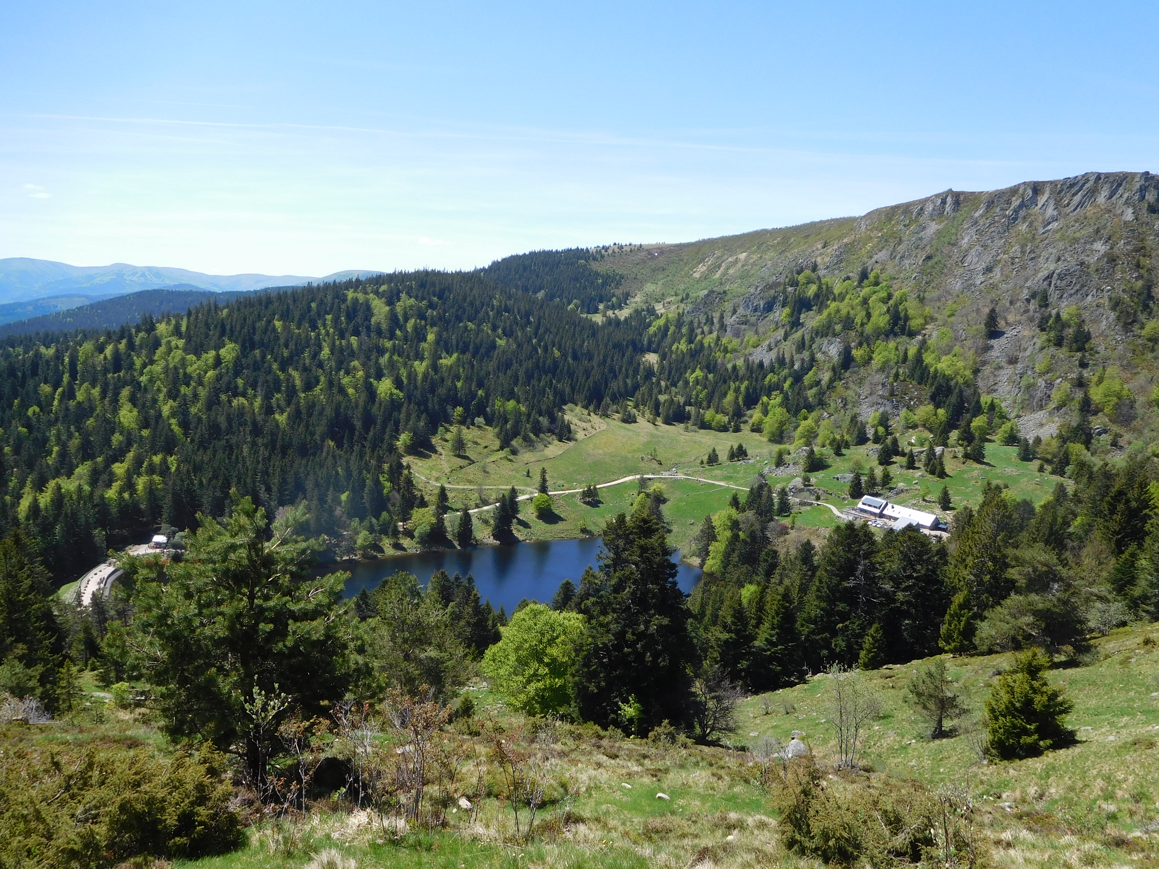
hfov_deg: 69.4
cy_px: 434
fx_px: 837
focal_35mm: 25
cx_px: 580
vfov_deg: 54.9
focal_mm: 4.5
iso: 125
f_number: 3.4
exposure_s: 1/800
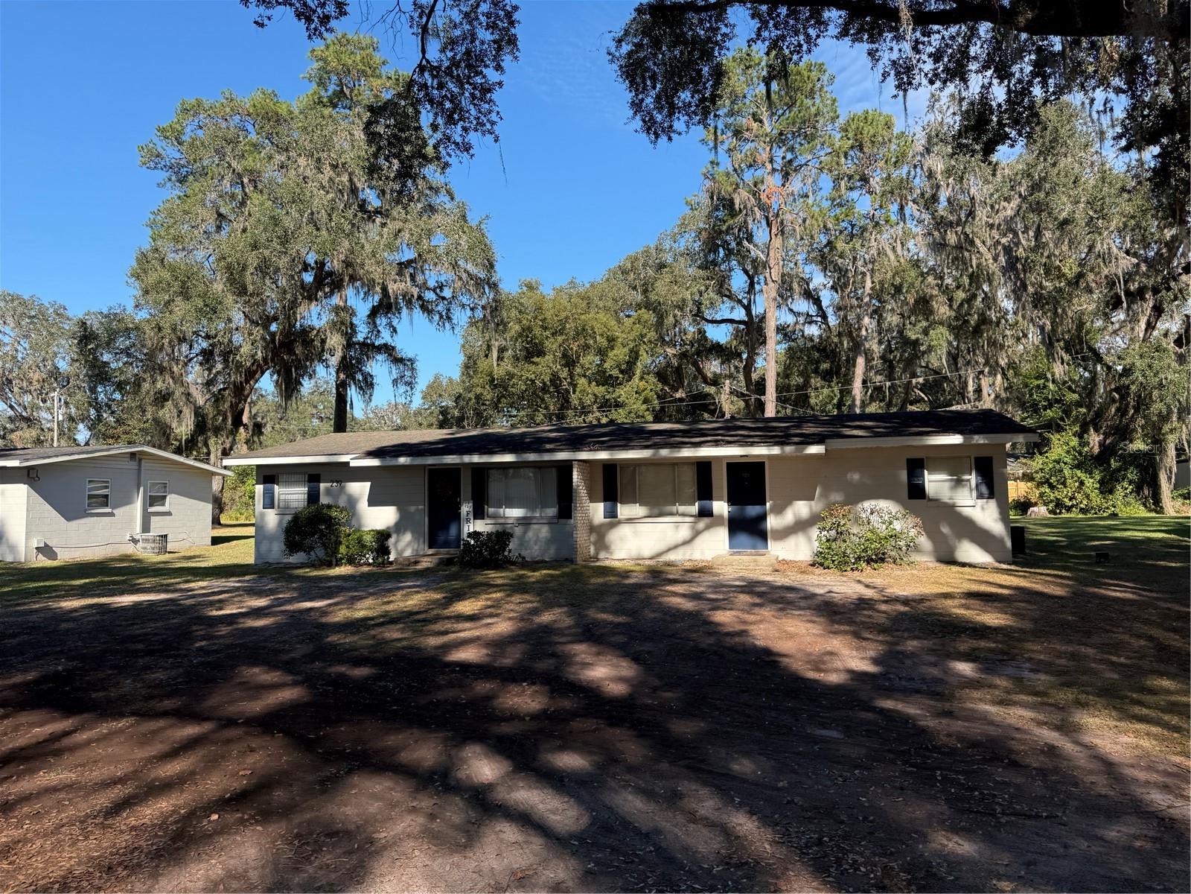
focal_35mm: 24
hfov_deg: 71.6
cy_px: 447
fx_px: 826
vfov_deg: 56.8
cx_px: 596
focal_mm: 6.76
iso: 80
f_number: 1.78
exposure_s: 1/1770
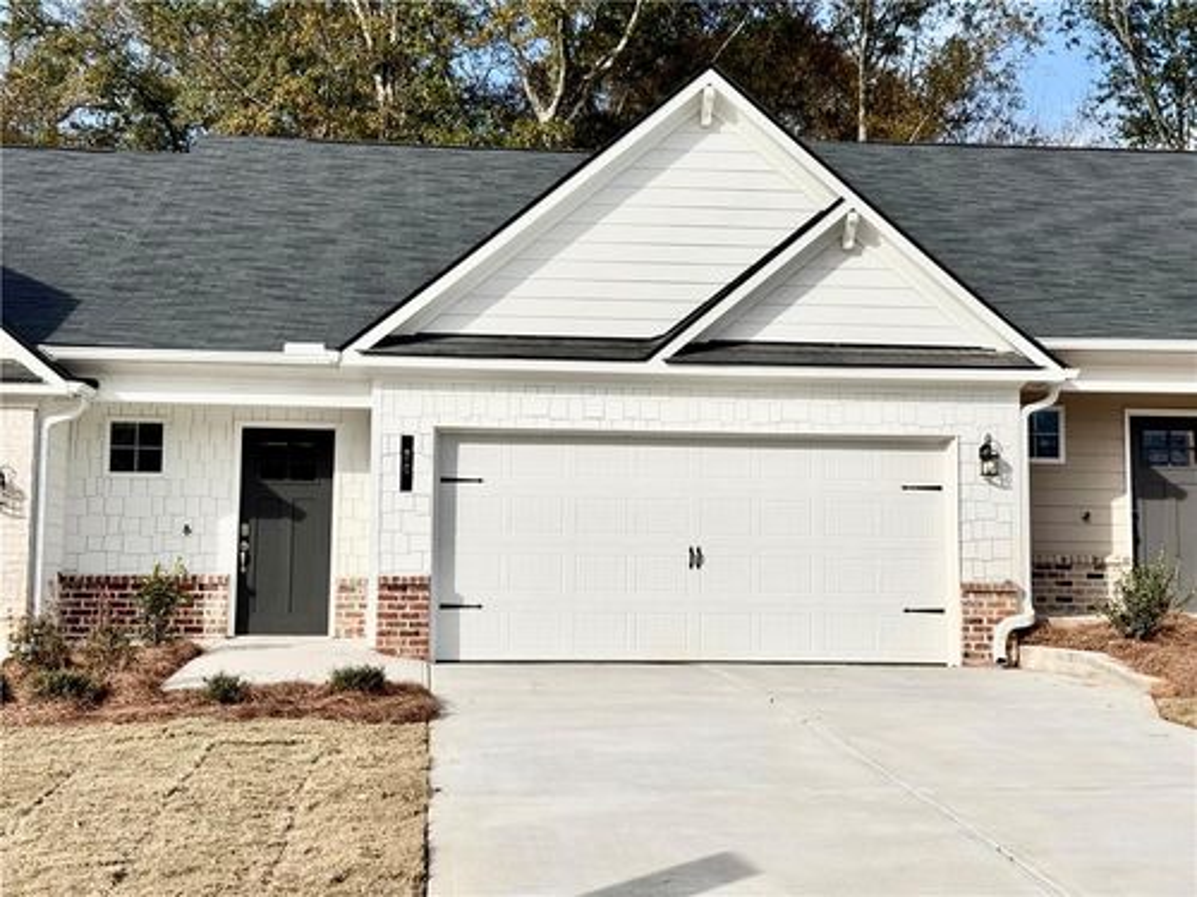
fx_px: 1660
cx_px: 598
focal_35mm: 48
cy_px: 448
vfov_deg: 30.3
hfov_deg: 39.7
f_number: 1.78
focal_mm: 6.76
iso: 80
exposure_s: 1/7937
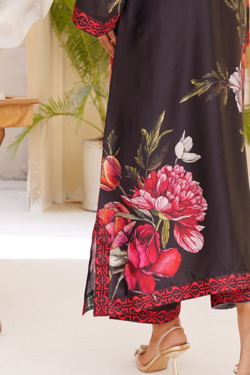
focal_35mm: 118
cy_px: -22
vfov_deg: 16.8
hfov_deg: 11.6
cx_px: 159
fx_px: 1233
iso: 80
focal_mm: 47.6
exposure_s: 1/125
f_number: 4.5
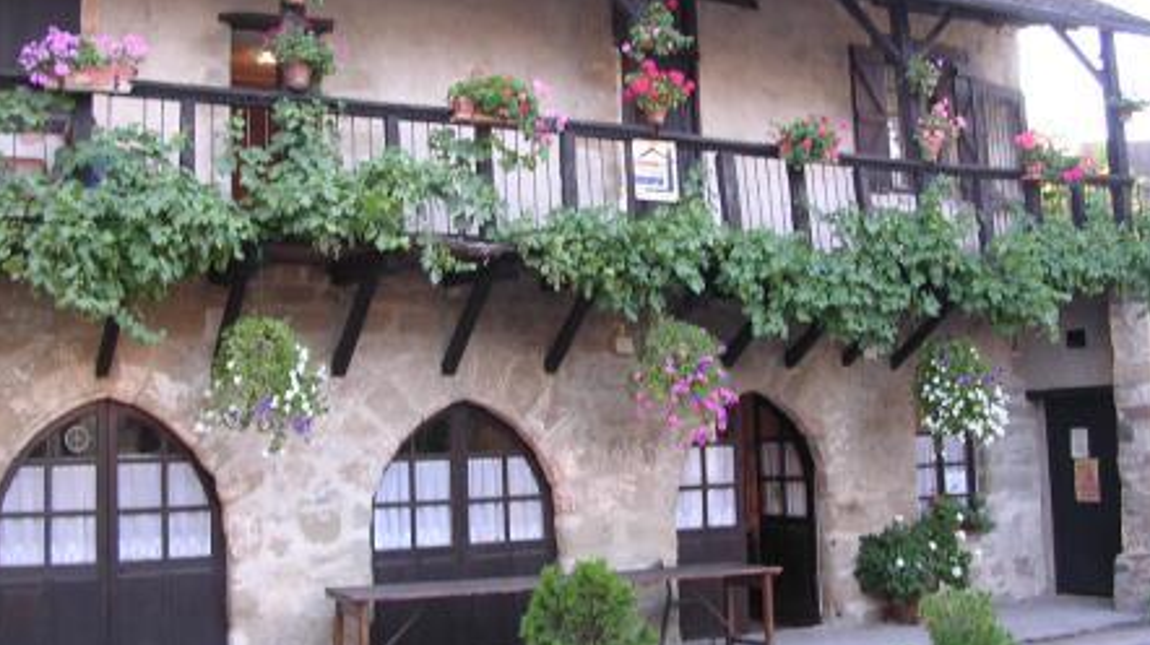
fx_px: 1280
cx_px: 575
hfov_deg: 48.4
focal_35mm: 42
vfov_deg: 28.3
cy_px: 304
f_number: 2.8
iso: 100
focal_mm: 5.8
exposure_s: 1/21.4
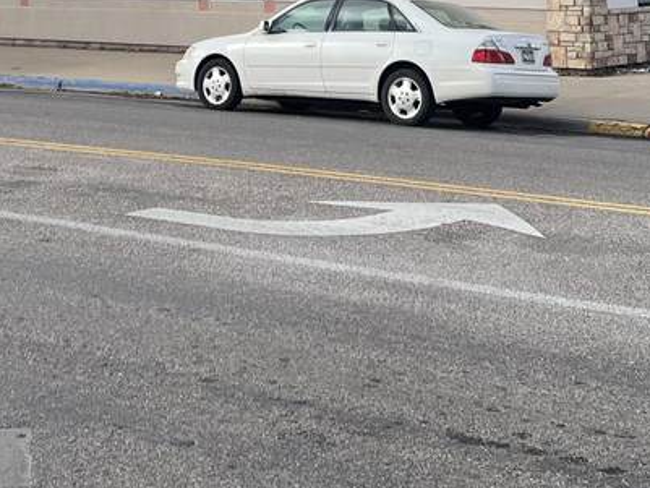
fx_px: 1559
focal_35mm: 83
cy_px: -238
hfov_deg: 23.5
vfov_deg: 16.3
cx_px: 232
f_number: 1.5
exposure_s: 1/1079
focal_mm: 5.7
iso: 50
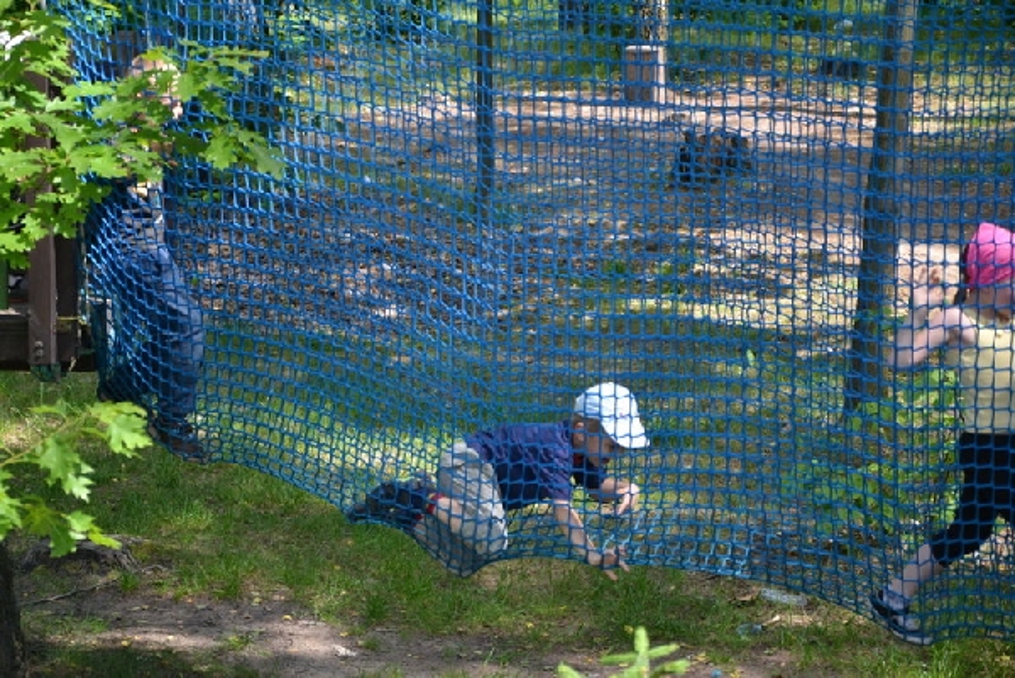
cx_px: 508
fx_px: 2793
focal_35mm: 99
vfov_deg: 13.8
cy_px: 339
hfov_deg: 20.6
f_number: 5.3
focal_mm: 66
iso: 400
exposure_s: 1/400
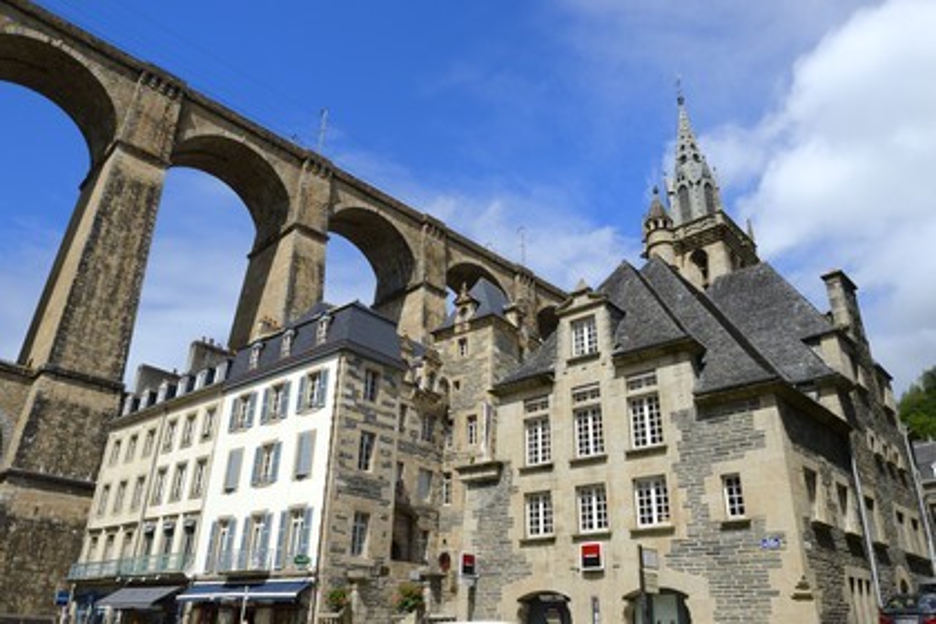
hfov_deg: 67.4
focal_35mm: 27
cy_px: 312
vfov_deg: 47.9
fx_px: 702
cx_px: 468
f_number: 16
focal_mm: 27
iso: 200
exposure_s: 1/200
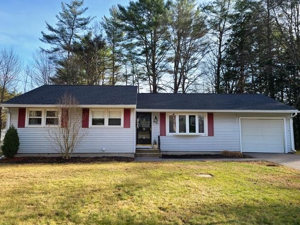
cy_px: 112
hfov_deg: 65.3
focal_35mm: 27
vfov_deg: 51.4
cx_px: 146
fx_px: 234
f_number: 1.8
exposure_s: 1/728
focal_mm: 5.4
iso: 40
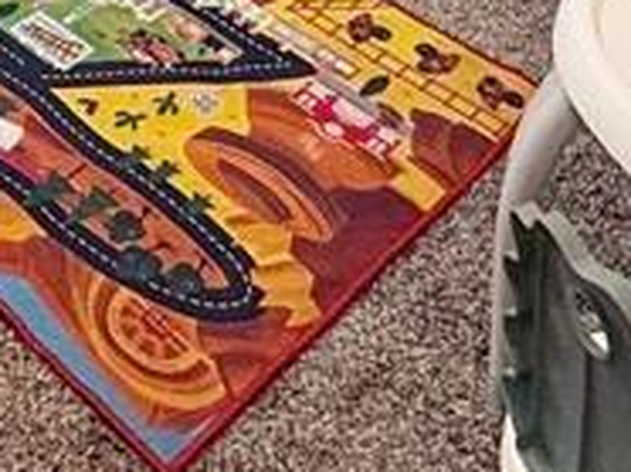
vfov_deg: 12.5
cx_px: -129
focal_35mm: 76
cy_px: -801
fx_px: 1384
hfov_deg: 23.5
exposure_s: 1/120
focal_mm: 2.22
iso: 250
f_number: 2.2
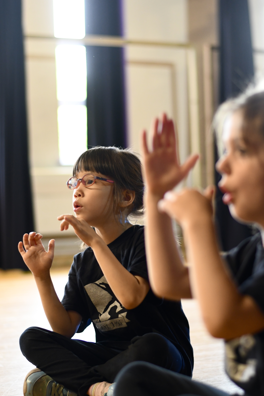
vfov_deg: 23.4
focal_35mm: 87
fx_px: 957
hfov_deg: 15.7
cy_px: 222
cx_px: 150
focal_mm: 50
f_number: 1.8
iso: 1000
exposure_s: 1/80
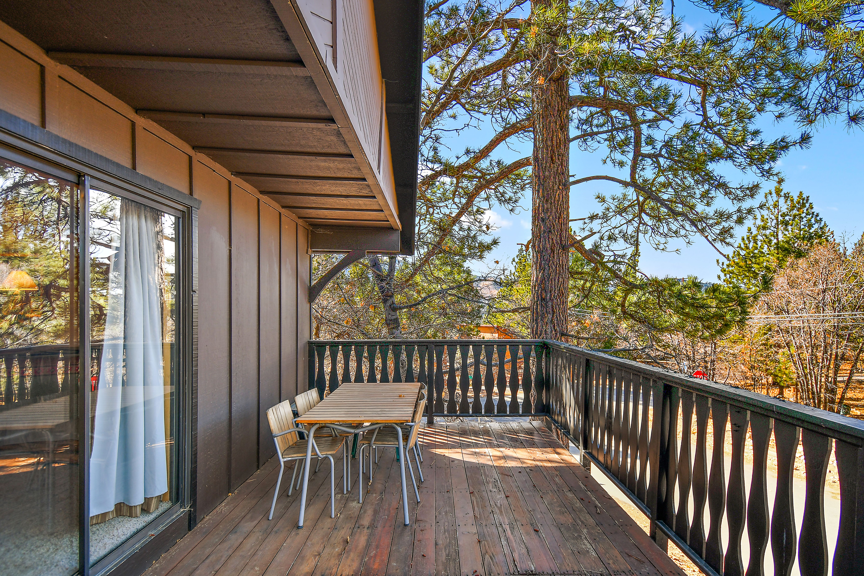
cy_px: 288
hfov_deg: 86.9
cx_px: 432
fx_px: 456
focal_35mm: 19
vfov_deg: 64.6
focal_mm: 13
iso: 100
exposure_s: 1/50
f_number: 5
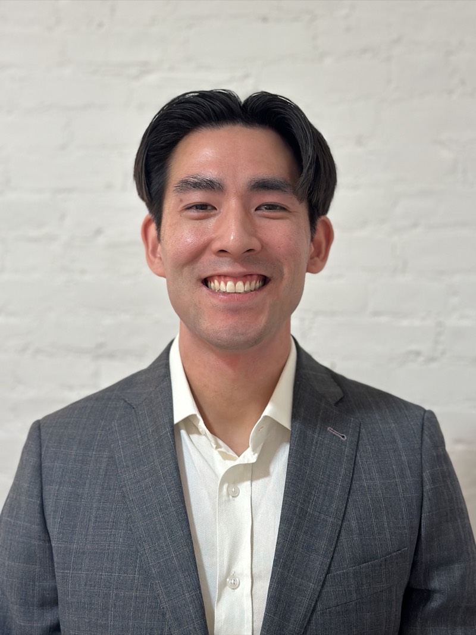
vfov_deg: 39.7
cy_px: 318
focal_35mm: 48
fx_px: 880
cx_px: 238
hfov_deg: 30.3
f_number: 1.78
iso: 250
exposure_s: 1/60
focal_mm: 6.86
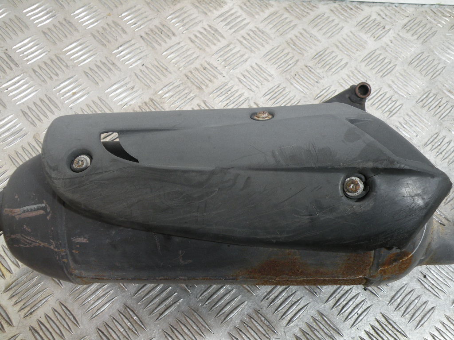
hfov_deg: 55.4
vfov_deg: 42.9
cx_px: 227
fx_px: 433
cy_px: 170
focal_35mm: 33
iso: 137
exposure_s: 1/82.1
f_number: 3.2
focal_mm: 5.8
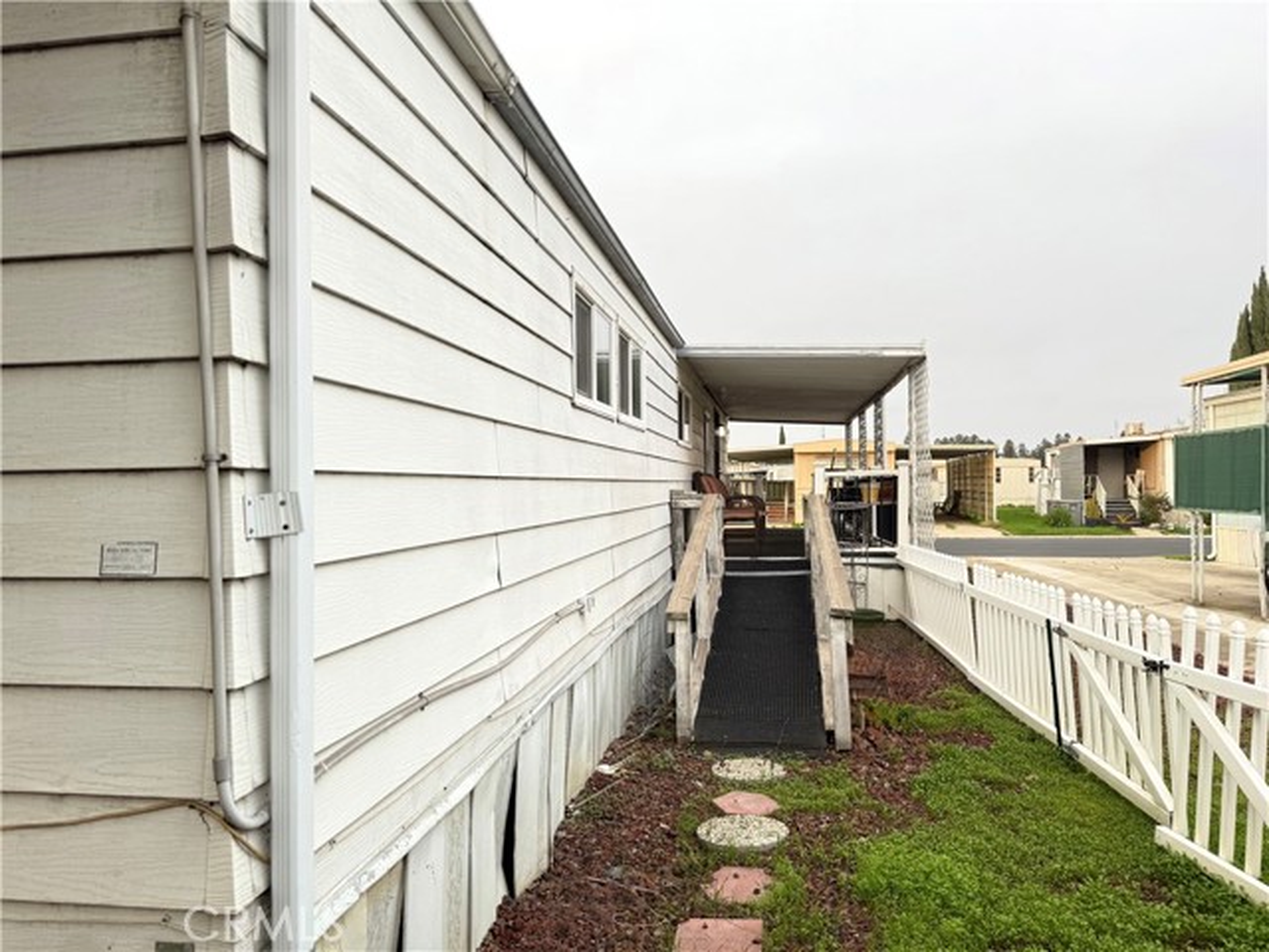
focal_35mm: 24
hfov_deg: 71.6
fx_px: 880
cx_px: 634
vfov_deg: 56.8
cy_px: 476
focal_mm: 6.76
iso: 80
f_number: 1.78
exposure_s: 1/129
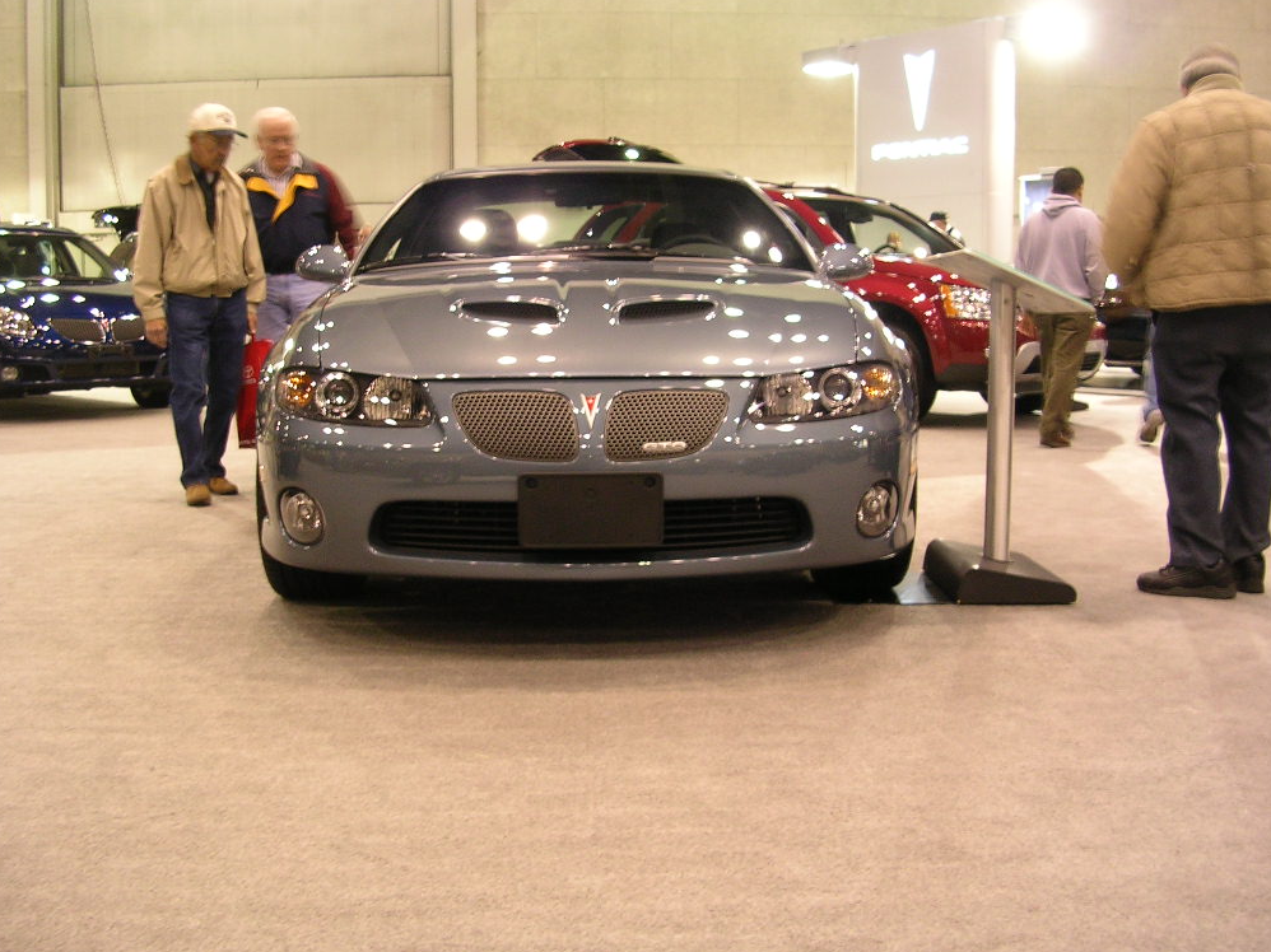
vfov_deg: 36.8
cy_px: 471
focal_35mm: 39
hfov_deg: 47.9
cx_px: 625
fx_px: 1432
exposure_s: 1/5
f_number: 2.8
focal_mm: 5.8
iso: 62
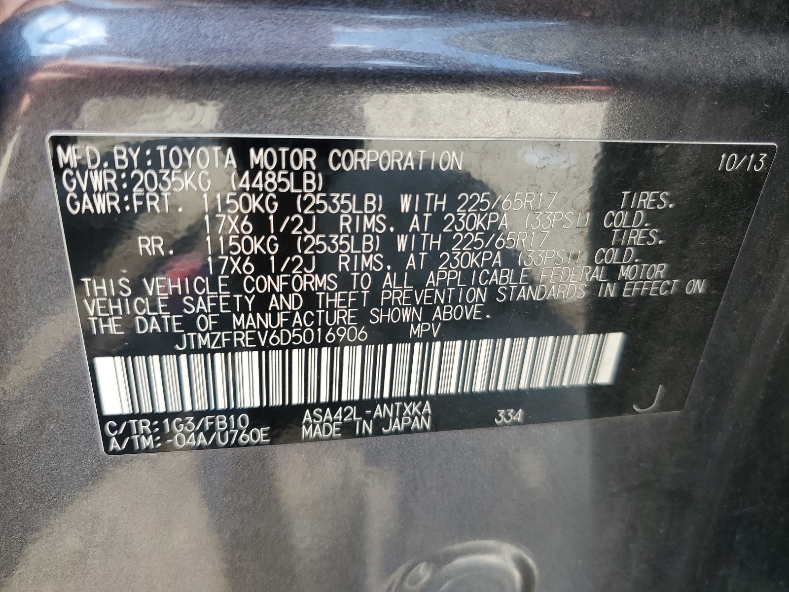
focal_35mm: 26
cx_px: 394
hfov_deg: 67.3
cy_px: 296
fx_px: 593
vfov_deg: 53.1
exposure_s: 1/256
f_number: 1.5
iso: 50
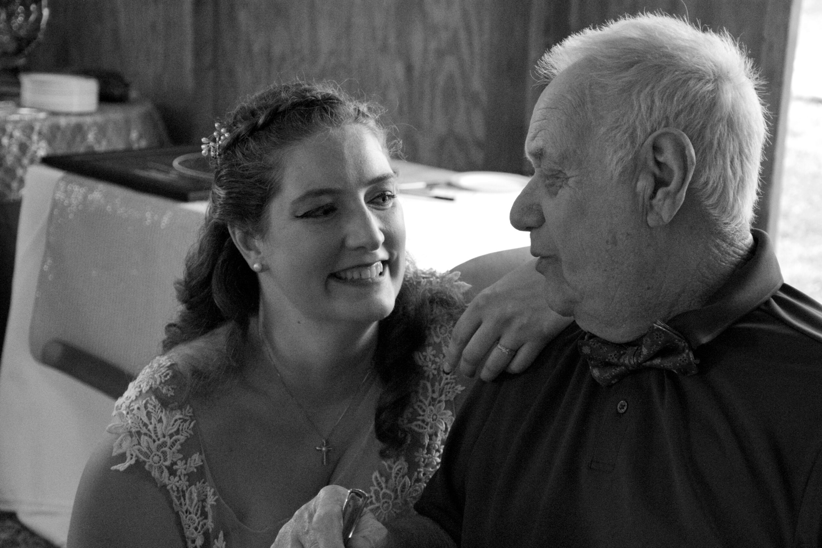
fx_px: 1712
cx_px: 411
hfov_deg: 27.0
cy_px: 274
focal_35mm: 75
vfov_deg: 18.2
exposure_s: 1/60
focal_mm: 50
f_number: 4.8
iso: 10000
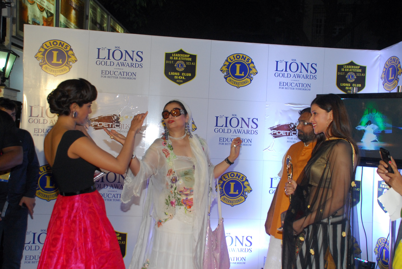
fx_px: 402
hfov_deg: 53.1
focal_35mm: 36
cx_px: 201
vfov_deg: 37.0
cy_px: 134
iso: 640
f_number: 3.8
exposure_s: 1/125
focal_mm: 24
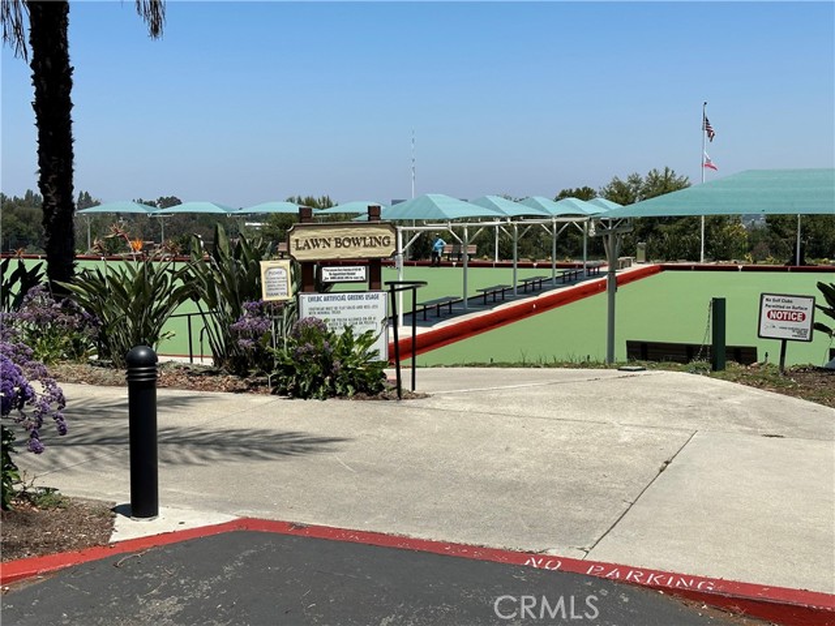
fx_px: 1158
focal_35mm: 48
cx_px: 418
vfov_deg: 30.3
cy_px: 313
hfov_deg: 39.7
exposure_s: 1/5882
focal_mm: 6.86
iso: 64
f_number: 1.78
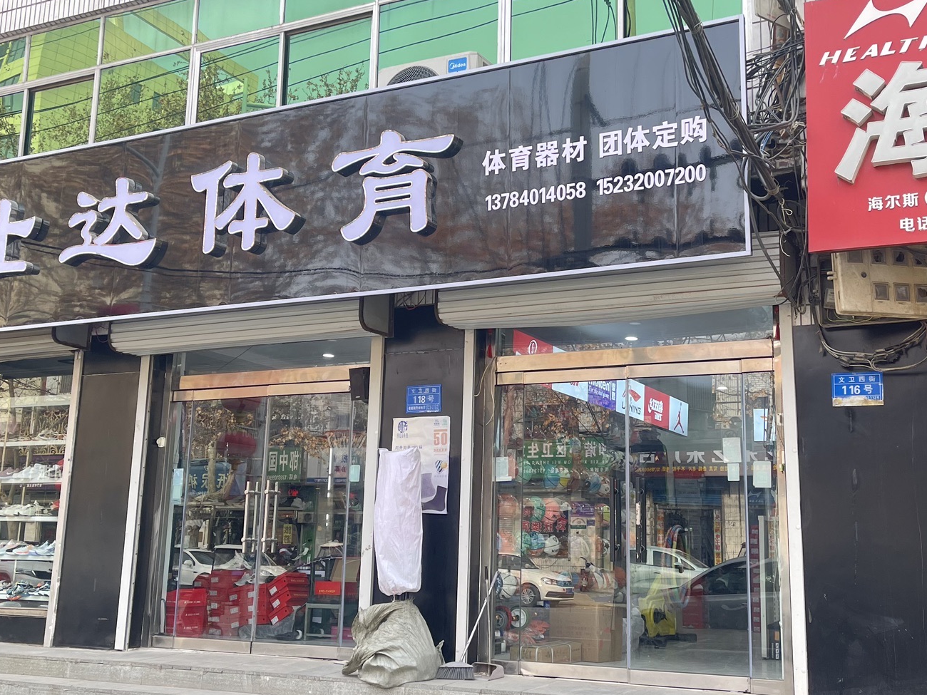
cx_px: 534
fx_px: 1071
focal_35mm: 40
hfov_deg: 46.6
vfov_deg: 36.0
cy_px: 336
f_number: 1.6
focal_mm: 5.1
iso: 32
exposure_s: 1/190
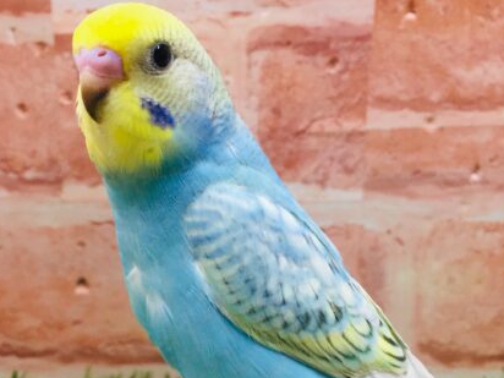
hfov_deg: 42.0
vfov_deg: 31.8
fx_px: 655
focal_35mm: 45
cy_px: 264
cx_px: 226
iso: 50
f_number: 2.2
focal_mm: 4.15
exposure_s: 1/30
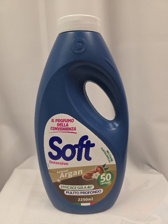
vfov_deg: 73.9
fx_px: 149
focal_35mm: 23
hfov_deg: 58.9
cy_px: 112
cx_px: 84
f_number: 1.7
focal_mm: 6.3
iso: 500
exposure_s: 1/101
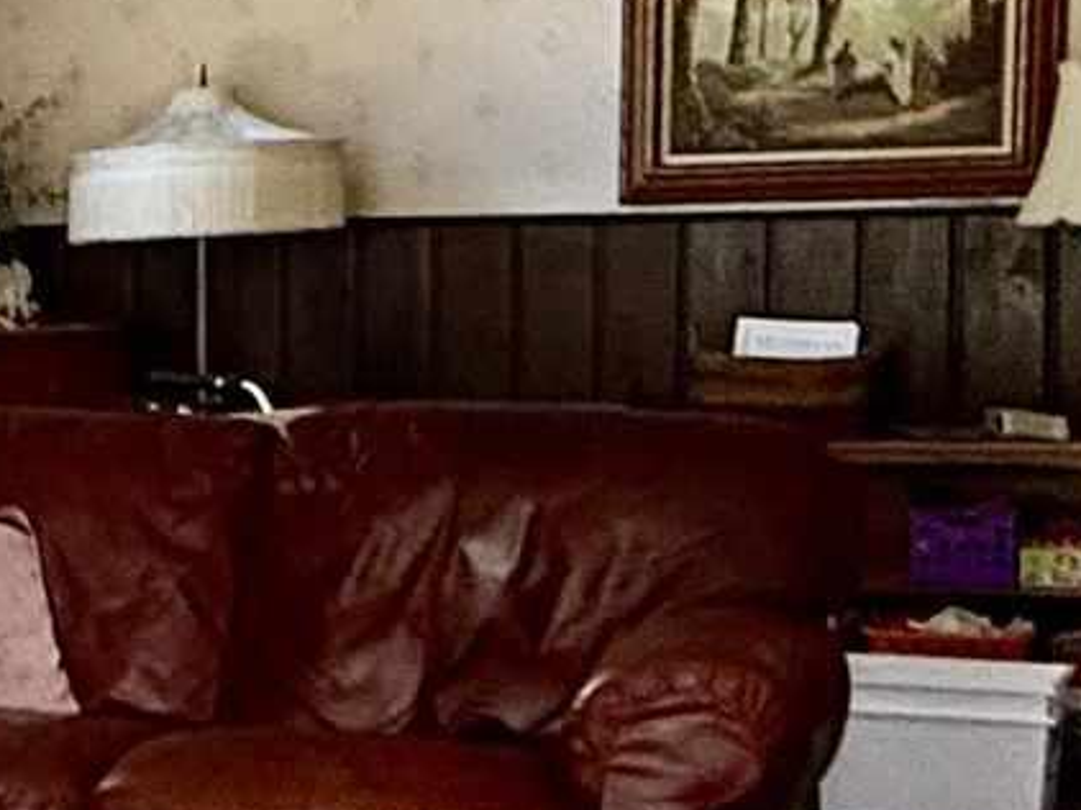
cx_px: -894
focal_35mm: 102
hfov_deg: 16.1
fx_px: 3183
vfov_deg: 14.5
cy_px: 515
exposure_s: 1/120
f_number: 2.2
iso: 250
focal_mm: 2.22
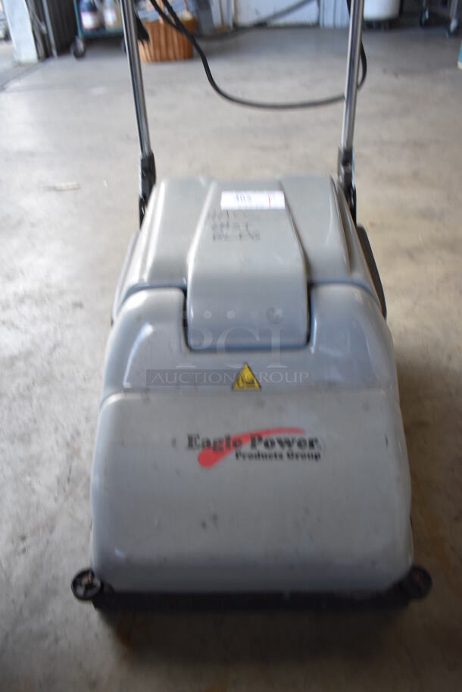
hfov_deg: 48.0
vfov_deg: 67.3
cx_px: 231
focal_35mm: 27
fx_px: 519
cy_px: 346
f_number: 3.5
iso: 800
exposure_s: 1/200
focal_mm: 18
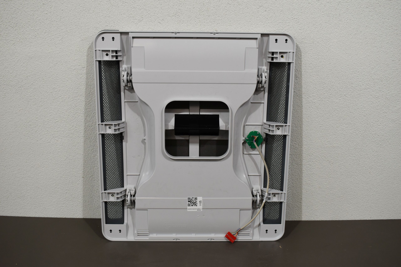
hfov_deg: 53.1
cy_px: 134
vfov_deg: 36.9
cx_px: 200
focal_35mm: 36
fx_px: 401
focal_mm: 24
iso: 400
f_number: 5.6
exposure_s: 1/125
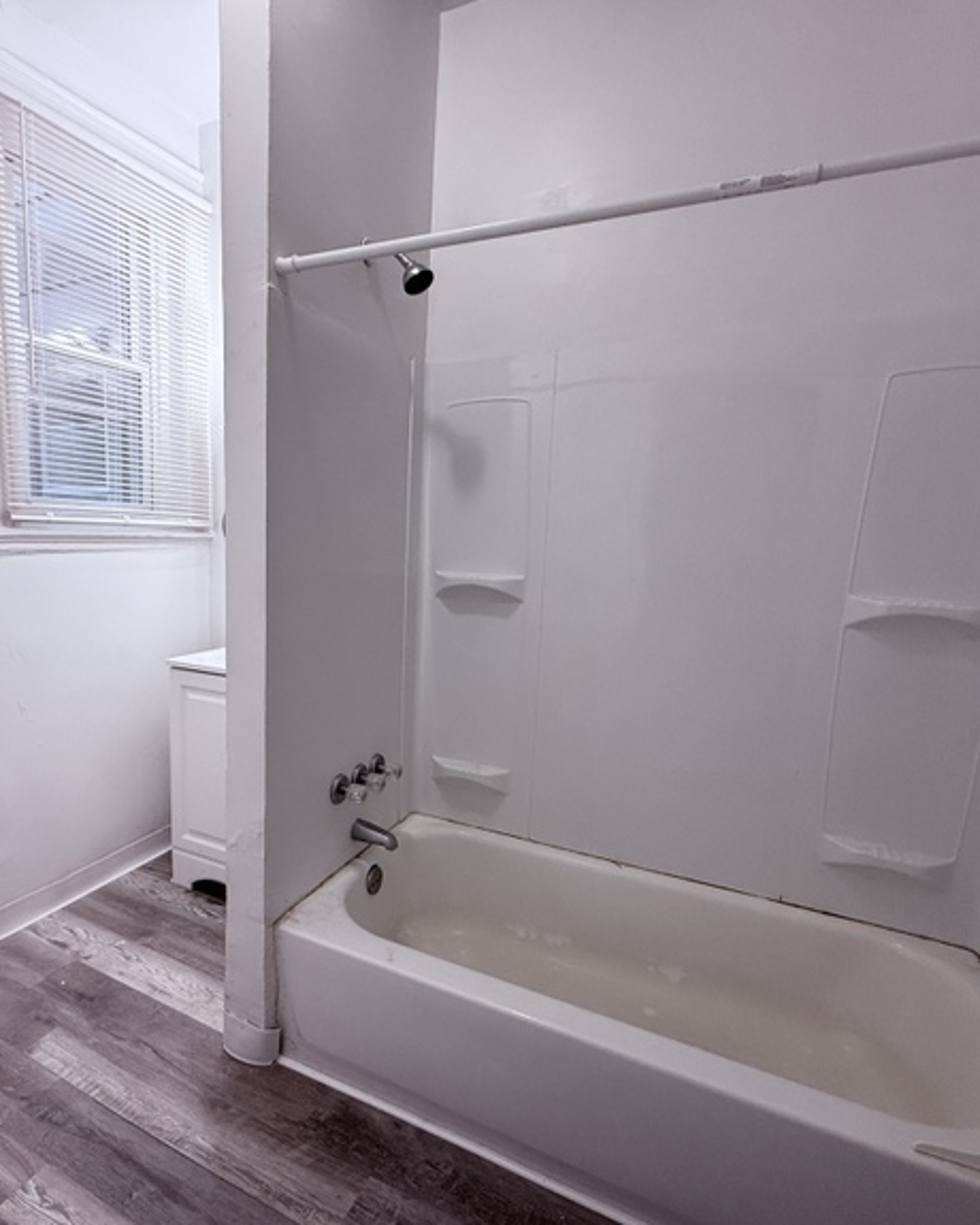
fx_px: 689
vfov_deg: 83.3
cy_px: 631
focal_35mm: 19
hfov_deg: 70.1
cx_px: 388
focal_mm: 2.22
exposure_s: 1/120
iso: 200
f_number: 2.2
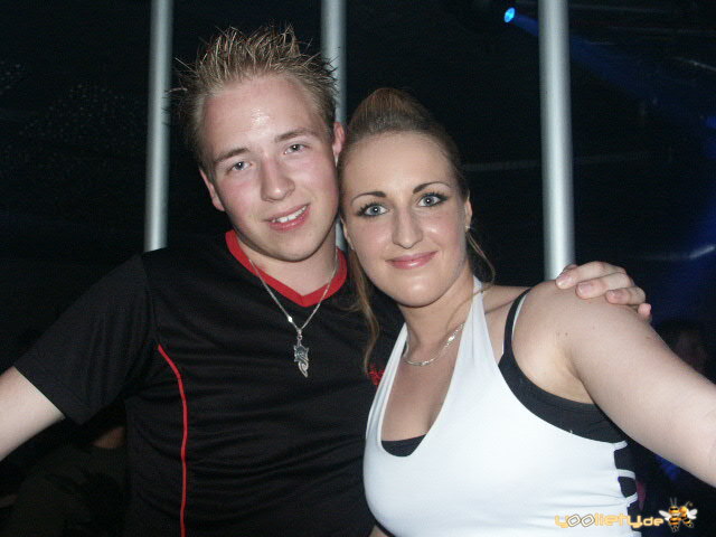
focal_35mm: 36
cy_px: 268
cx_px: 358
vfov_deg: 39.7
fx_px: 745
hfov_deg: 51.4
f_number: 2.8
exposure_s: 1/45
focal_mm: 9.45
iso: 200
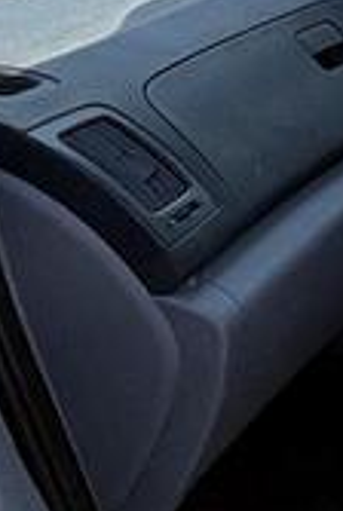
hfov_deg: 13.3
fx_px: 1110
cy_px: 129
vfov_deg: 25.6
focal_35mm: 78
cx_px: 812
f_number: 2.2
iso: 40
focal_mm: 2.22
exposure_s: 1/352
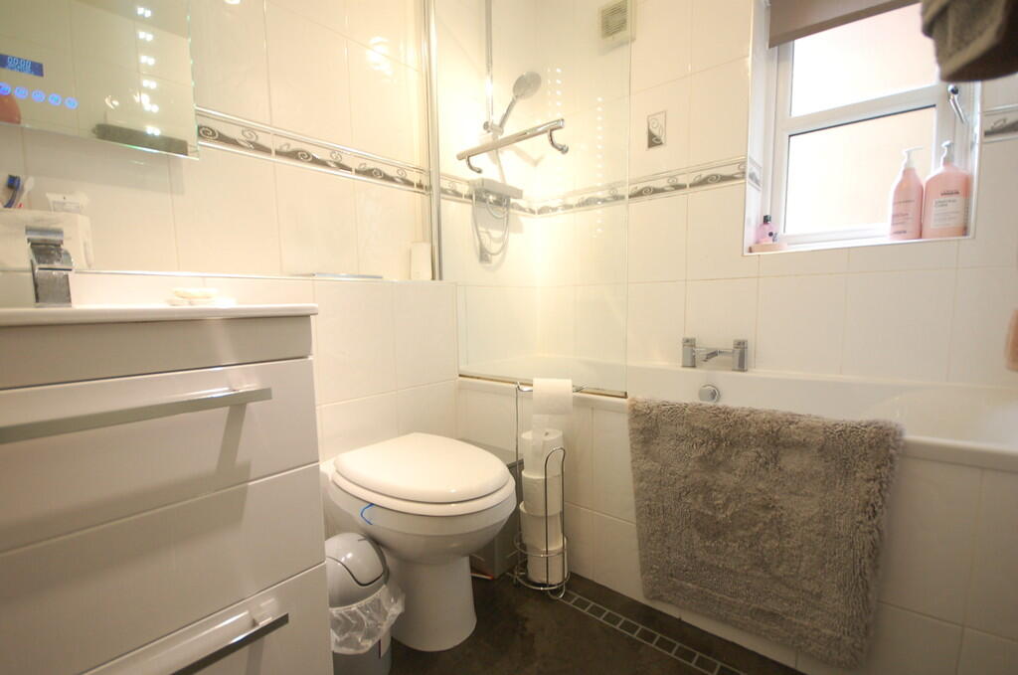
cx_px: 509
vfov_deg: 77.1
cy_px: 338
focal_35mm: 15
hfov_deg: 100.5
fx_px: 423
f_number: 4
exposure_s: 1/6
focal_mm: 10
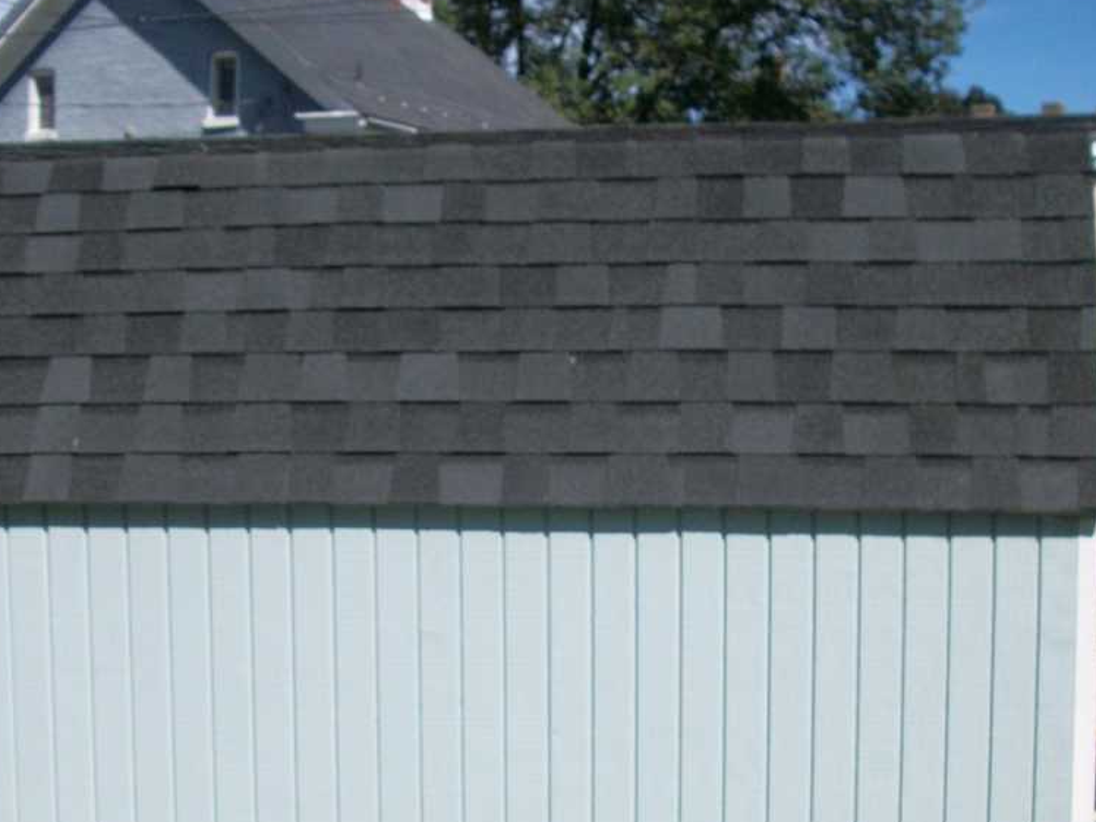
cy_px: 615
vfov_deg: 25.4
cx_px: 439
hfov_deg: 33.7
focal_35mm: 57
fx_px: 1805
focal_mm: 5.7
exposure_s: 1/250
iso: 80
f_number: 8.8
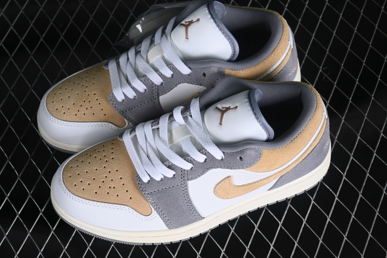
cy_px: 129
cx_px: 194
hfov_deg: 27.0
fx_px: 806
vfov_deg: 18.2
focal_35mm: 75
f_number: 7.1
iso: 160
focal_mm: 50
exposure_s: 1/60
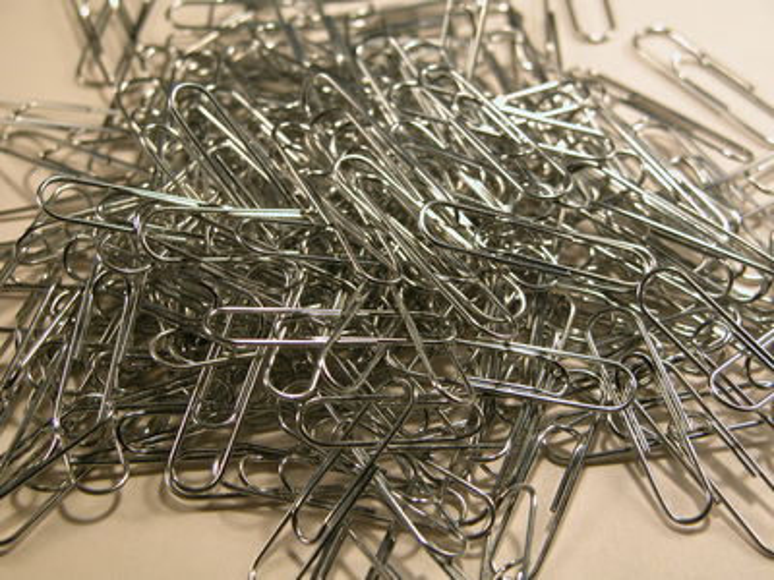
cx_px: 387
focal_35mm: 93
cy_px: 290
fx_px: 2079
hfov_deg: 21.1
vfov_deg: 15.9
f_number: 3.6
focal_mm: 23.7
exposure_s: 1/92.3
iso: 100
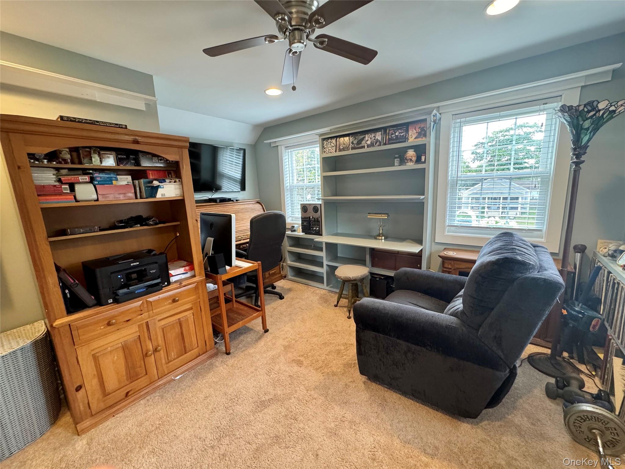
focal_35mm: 14
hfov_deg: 102.1
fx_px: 253
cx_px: 312
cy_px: 234
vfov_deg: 85.7
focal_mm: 2.22
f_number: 2.2
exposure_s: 1/60
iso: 320
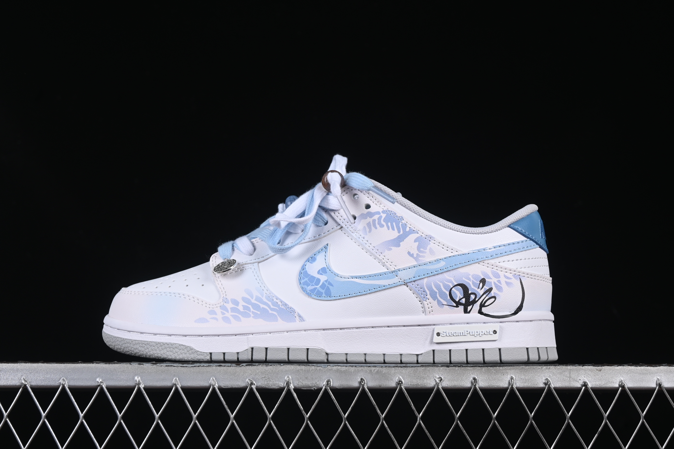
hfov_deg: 27.0
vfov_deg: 18.2
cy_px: 224
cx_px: 337
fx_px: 1404
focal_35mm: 75
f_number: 8
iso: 160
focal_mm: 50
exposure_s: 1/80
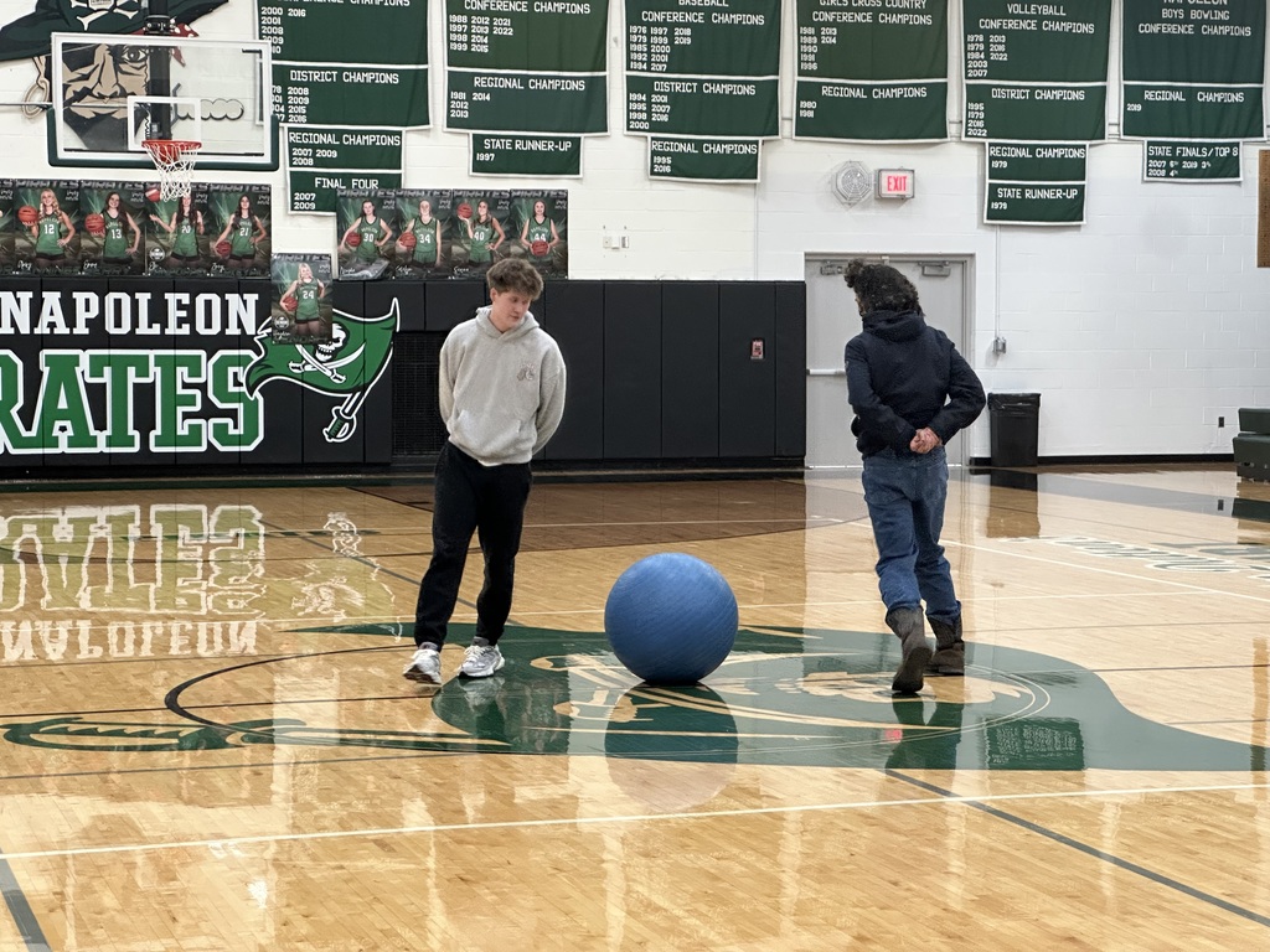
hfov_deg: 25.3
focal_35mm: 77
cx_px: 635
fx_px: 2825
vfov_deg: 19.1
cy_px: 476
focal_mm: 9
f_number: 2.8
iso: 400
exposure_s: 1/60
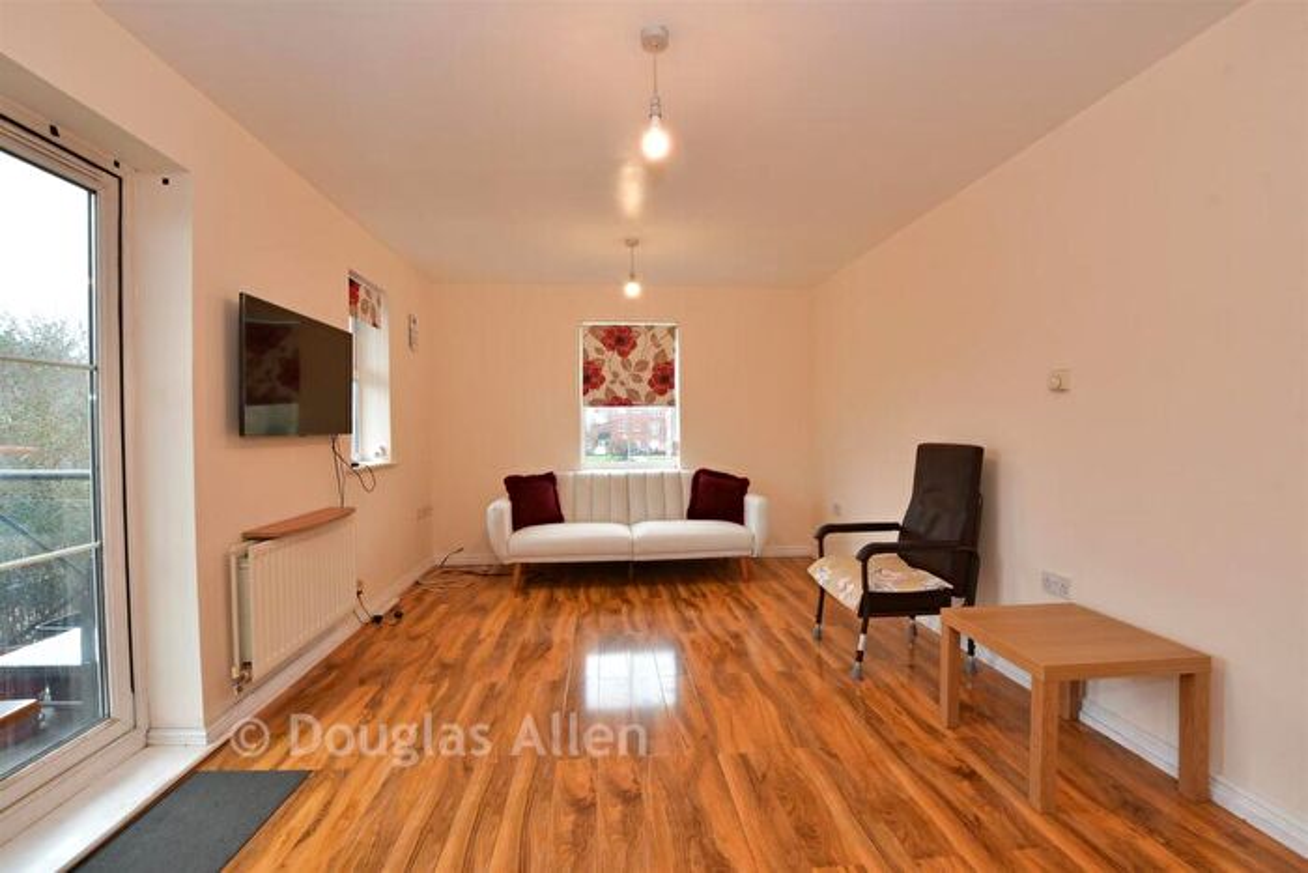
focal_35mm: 15
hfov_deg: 100.4
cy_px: 436
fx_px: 545
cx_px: 654
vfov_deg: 77.4
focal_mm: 10
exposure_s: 1/2
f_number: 8
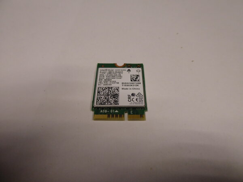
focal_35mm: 25
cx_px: 122
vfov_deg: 54.9
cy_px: 91
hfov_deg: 69.4
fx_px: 175
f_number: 3.3
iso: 200
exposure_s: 1/60
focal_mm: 4.3
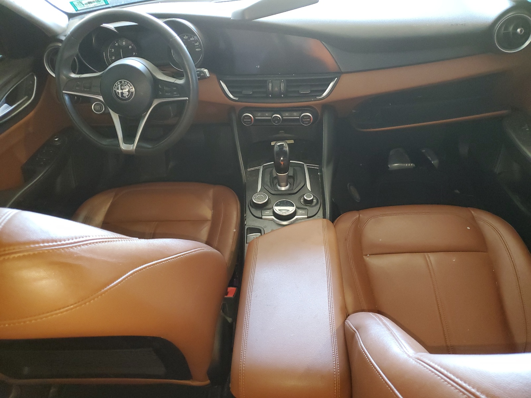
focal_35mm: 26
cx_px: 266
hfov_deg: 67.3
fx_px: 399
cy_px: 199
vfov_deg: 53.1
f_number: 1.5
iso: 322
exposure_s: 1/40
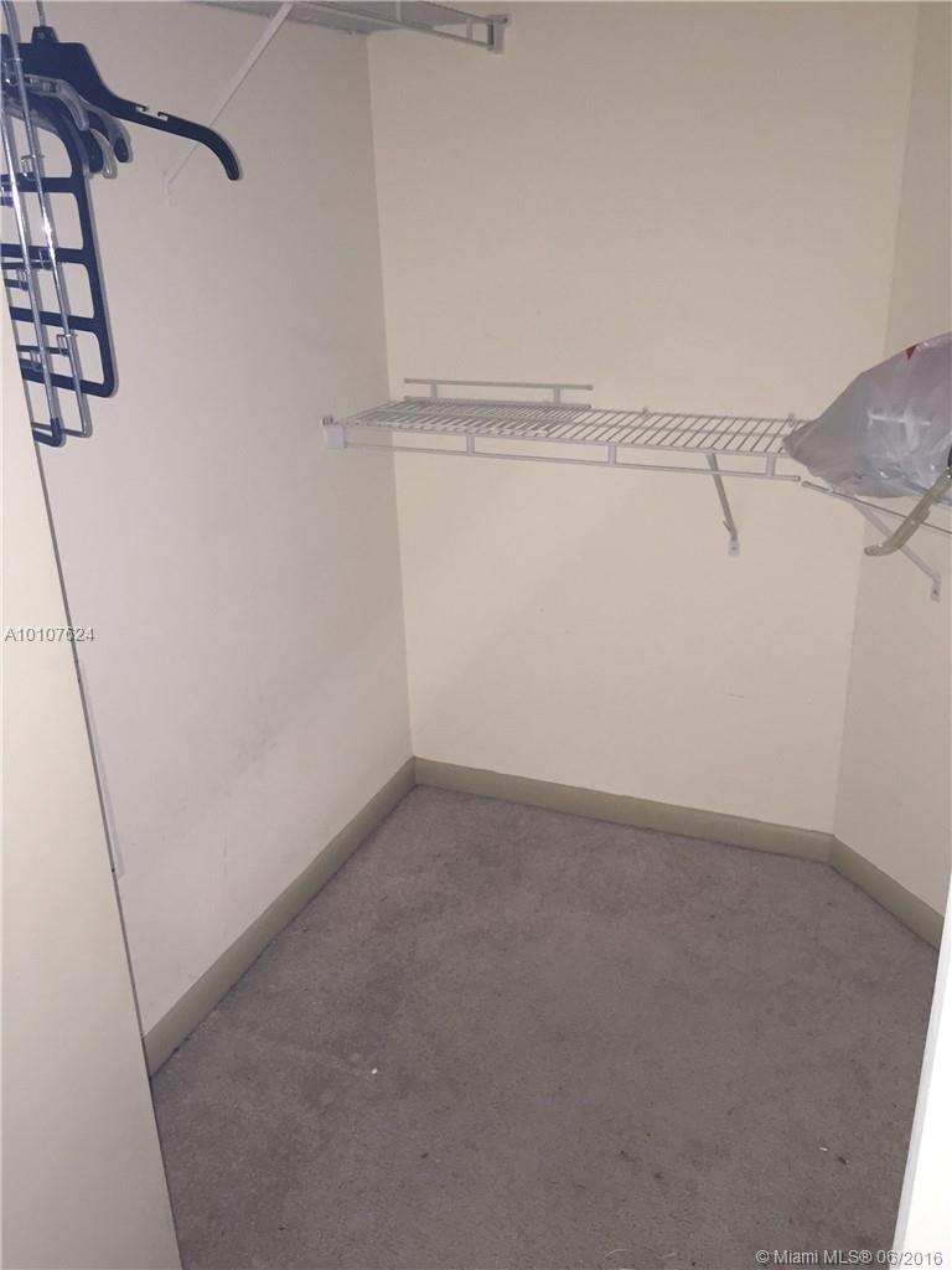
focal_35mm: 29
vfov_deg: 61.7
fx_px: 1063
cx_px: 476
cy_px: 635
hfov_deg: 48.2
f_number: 2.2
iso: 125
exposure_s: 1/16
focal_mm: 4.15
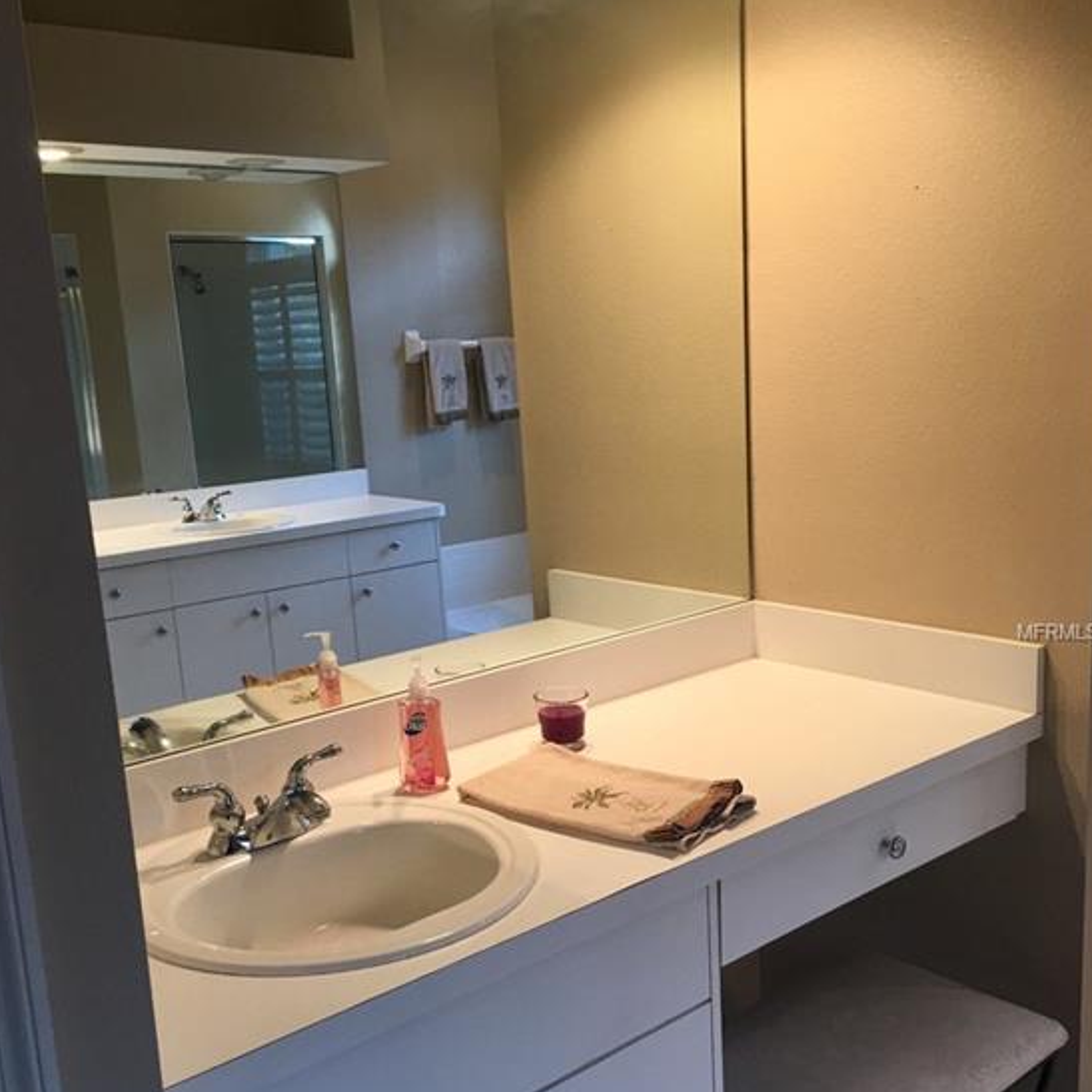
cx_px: 533
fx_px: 1285
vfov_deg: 45.9
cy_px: 633
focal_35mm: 36
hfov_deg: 46.0
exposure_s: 1/15
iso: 32
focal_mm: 4.15
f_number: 2.2
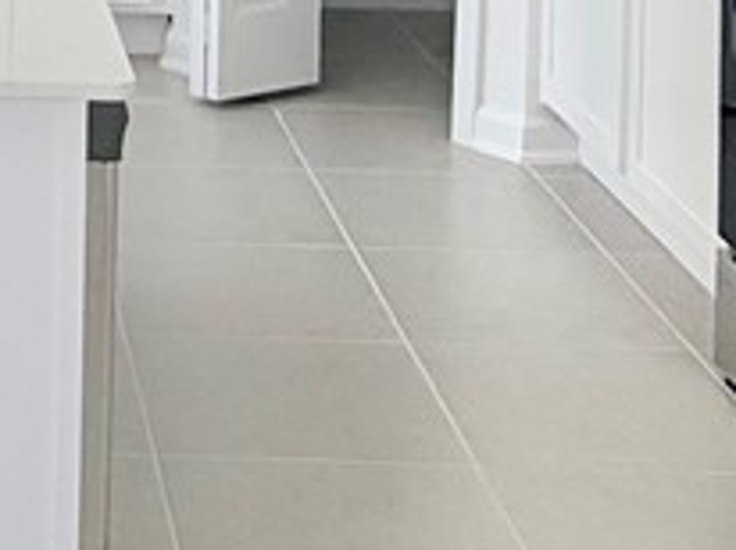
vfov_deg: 12.2
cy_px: -489
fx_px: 2315
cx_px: -150
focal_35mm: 109
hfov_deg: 17.2
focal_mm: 2.22
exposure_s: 1/335
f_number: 2.2
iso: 50
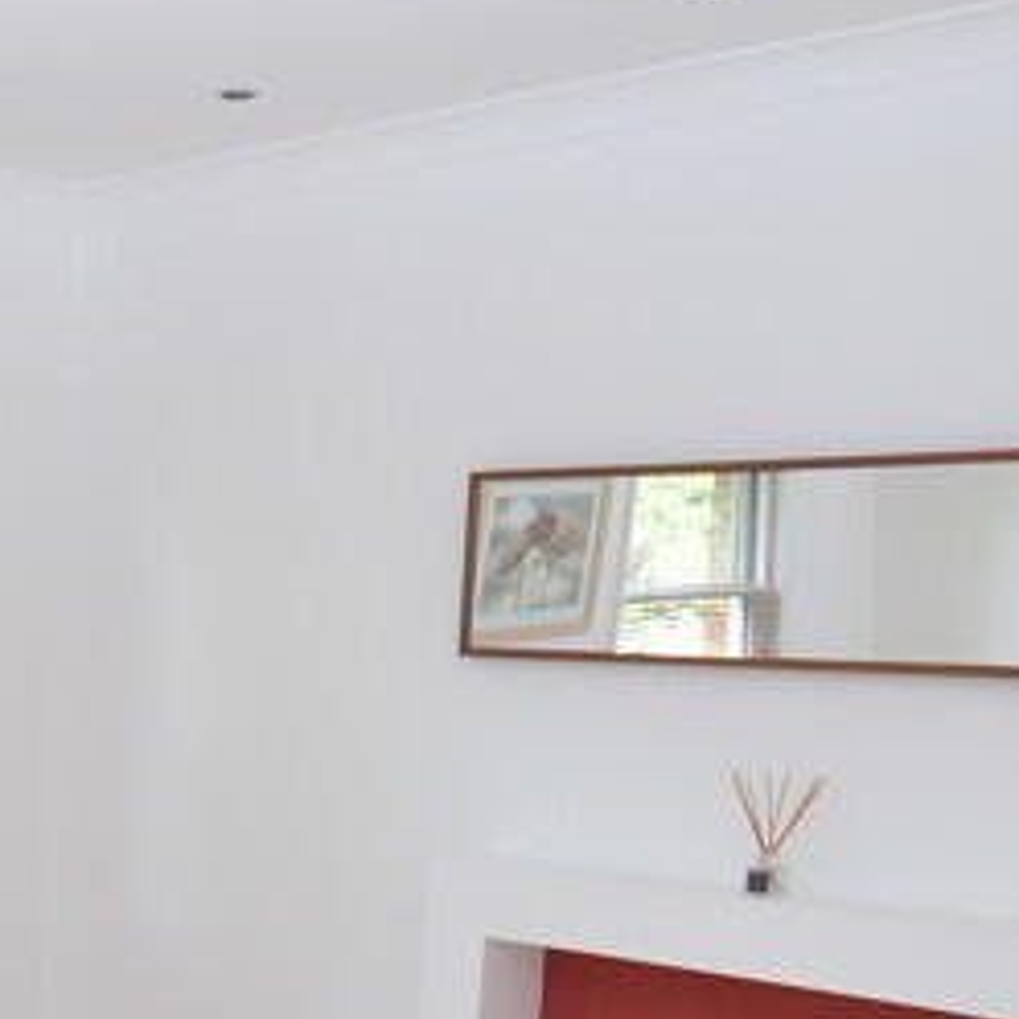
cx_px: -140
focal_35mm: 58
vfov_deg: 28.0
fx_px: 1923
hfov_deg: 26.9
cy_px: 1003
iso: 800
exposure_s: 1/30
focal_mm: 11
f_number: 2.8
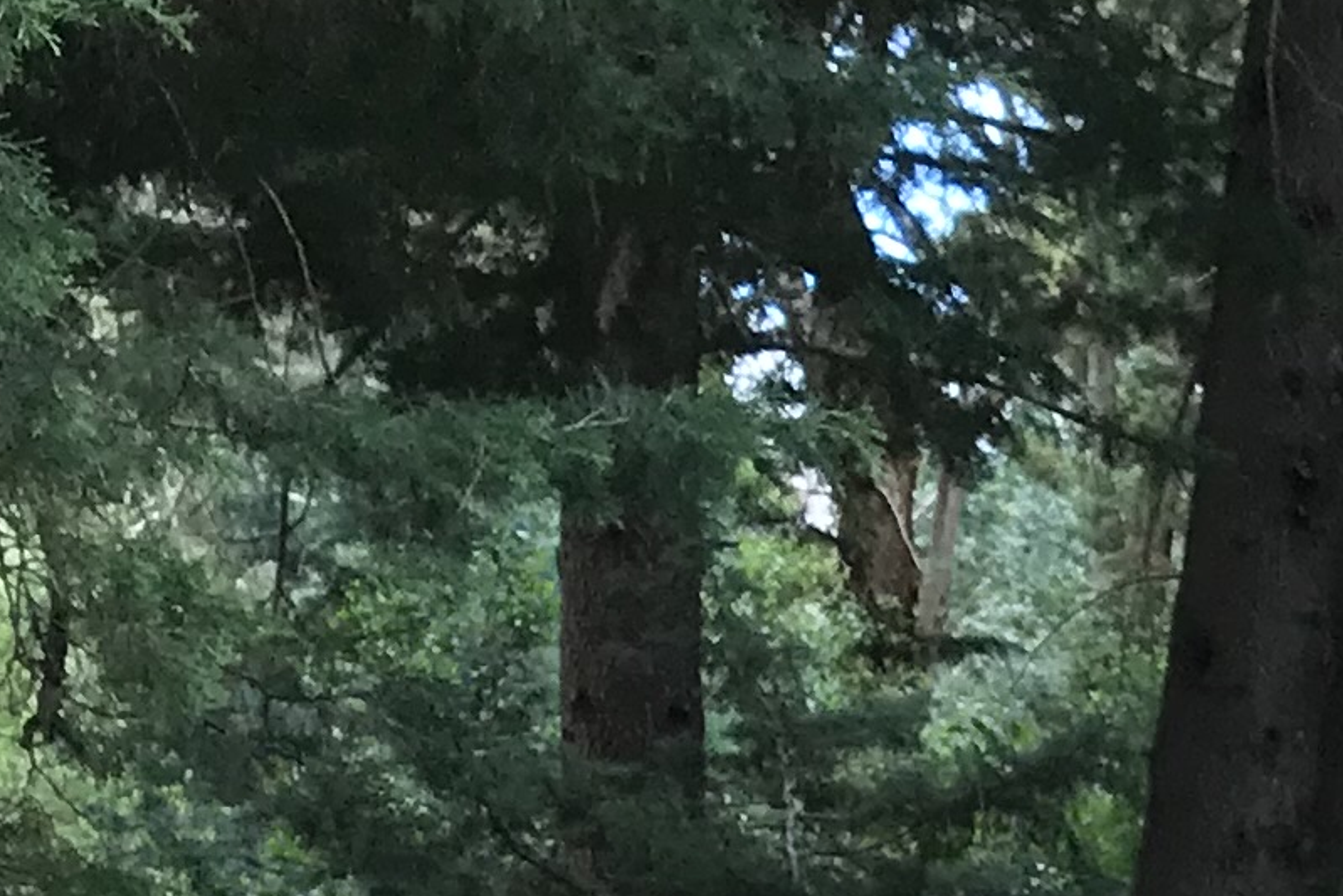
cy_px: 1995
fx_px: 5485
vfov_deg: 8.7
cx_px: 2098
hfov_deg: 13.1
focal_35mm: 147
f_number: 1.8
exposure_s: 1/118
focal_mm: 3.99
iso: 20
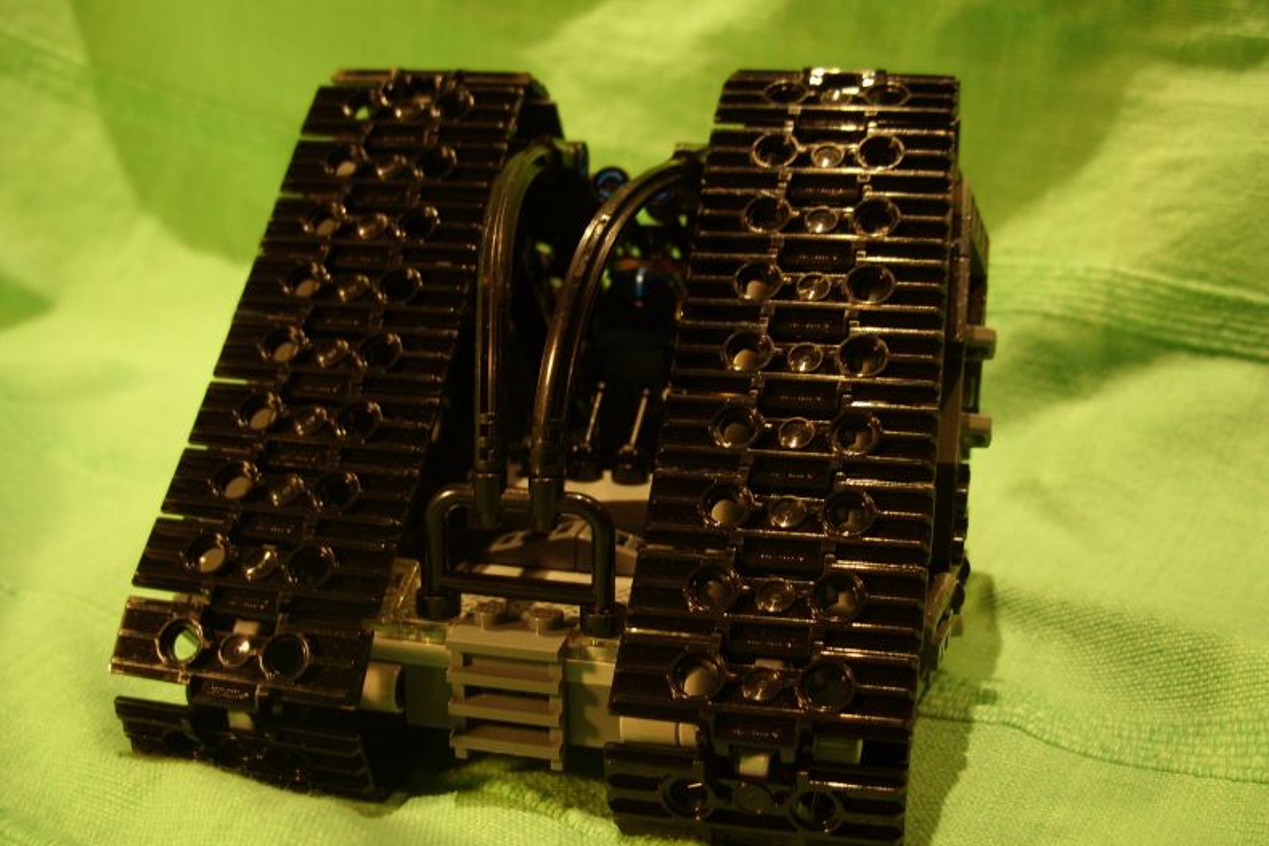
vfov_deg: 33.4
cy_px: 441
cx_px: 628
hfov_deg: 48.4
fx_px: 1410
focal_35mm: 40
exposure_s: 1/8
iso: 100
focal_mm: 7.8
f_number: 2.8
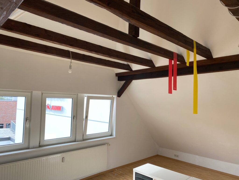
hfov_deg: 67.3
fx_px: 180
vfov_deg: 53.1
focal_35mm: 26
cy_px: 90
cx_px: 120
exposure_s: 1/122
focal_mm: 4.25
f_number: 1.8
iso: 32
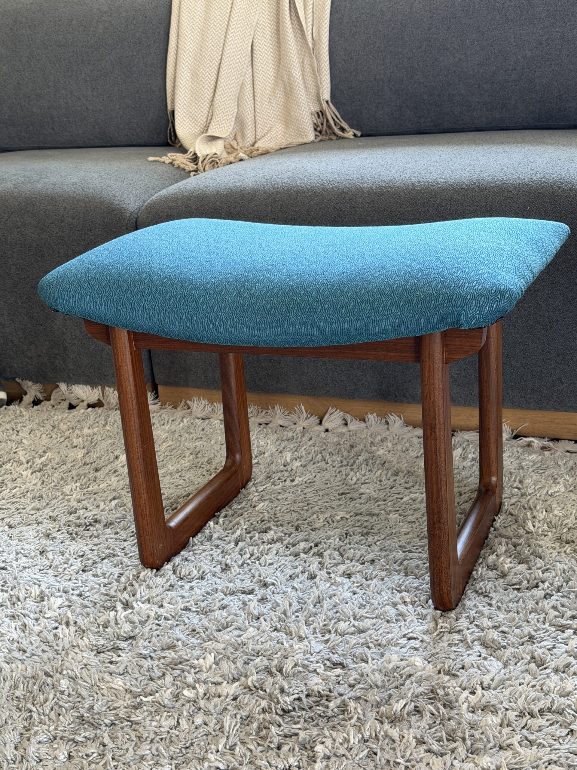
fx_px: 1067
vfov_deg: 39.7
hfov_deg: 30.3
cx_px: 288
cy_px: 385
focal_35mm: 48
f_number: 1.78
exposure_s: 1/60
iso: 160
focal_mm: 6.76
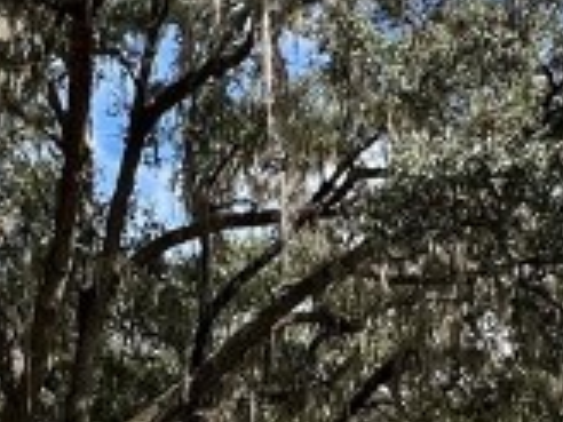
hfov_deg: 24.1
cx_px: 333
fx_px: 1317
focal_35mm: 81
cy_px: 700
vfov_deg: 16.1
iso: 32
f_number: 1.8
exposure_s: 1/1014
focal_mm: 1.57
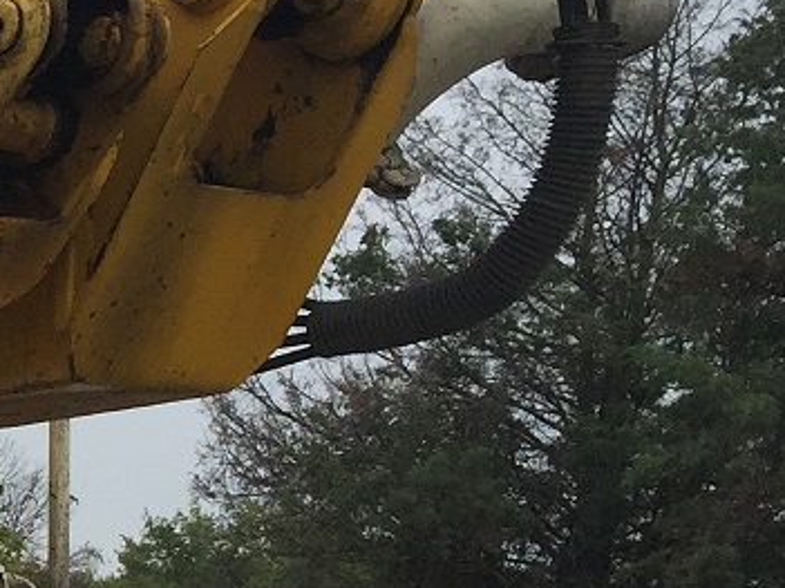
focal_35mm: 135
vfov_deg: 10.7
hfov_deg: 12.4
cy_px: 800
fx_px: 3060
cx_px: -912
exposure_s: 1/879
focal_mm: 4.15
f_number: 2.2
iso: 32
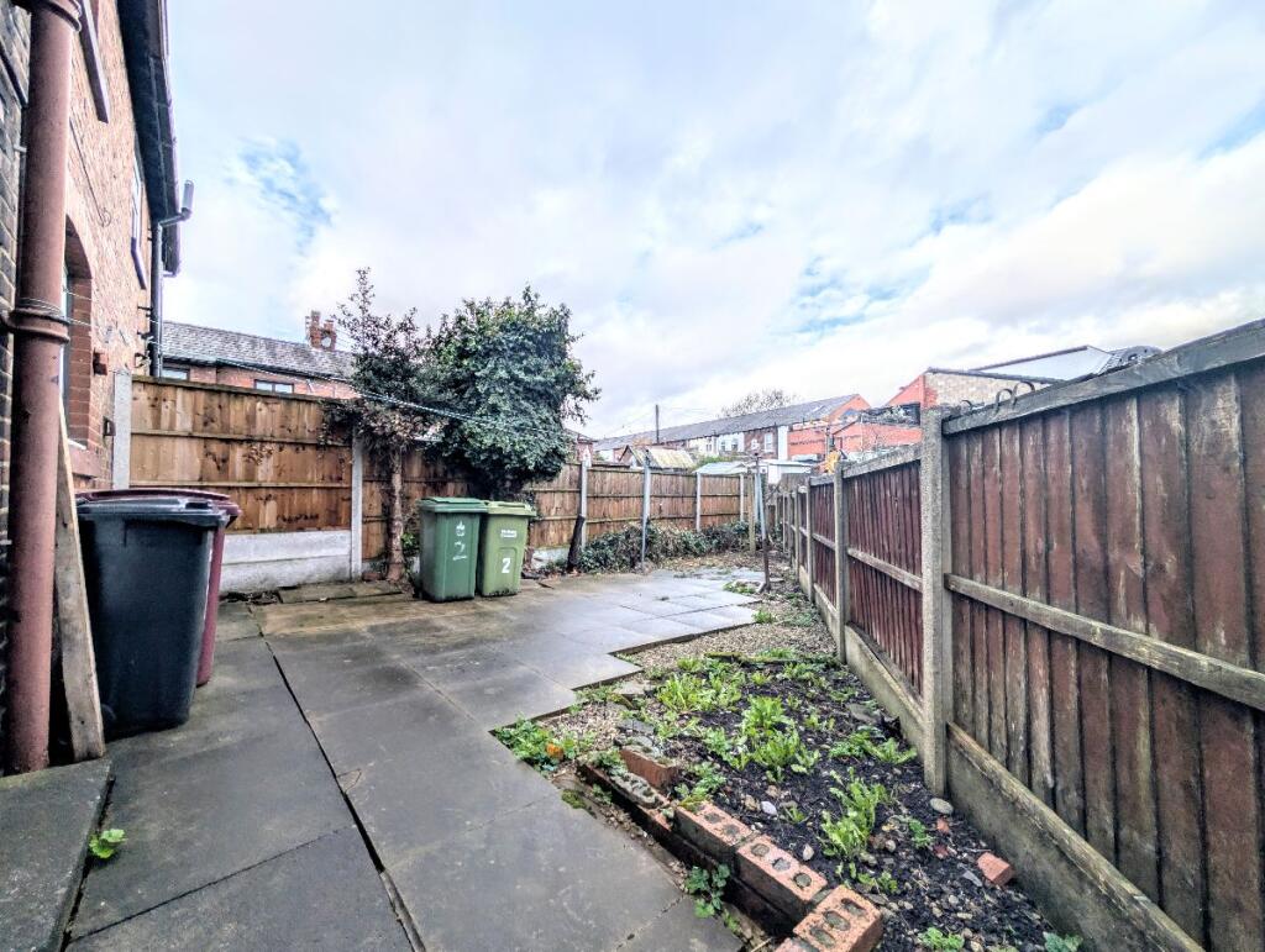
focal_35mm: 12
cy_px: 476
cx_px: 632
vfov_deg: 94.6
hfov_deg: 110.5
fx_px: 439
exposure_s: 1/2227
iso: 55
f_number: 1.7
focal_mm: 2.02
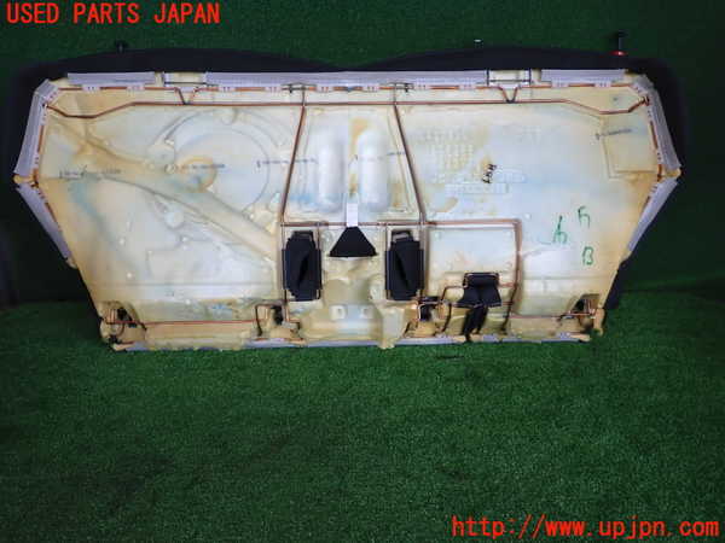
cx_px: 362
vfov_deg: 54.9
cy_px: 272
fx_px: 524
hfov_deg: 69.4
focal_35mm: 25
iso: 100
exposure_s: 1/160
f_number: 2
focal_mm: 4.5
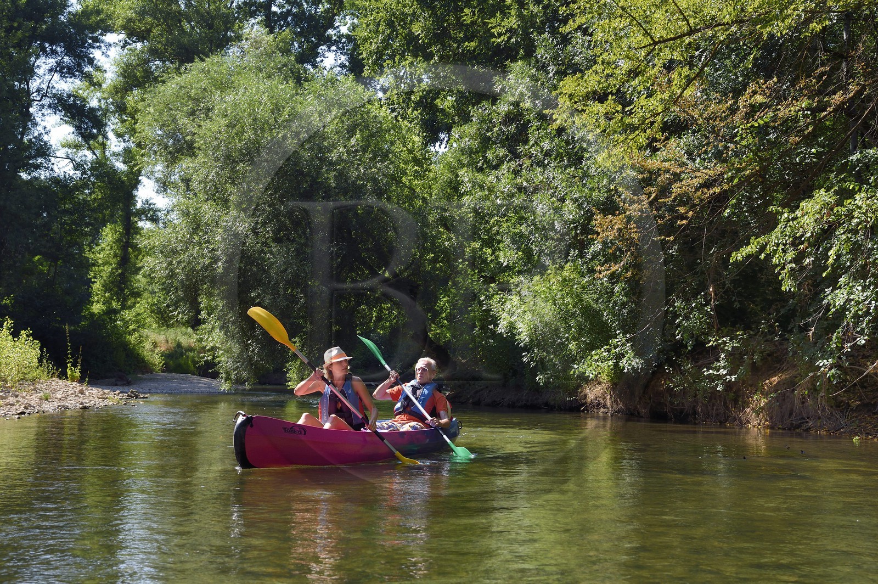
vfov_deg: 26.9
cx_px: 439
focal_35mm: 50
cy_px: 292
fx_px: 1218
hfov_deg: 39.6
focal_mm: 50
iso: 400
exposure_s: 1/400
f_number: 9
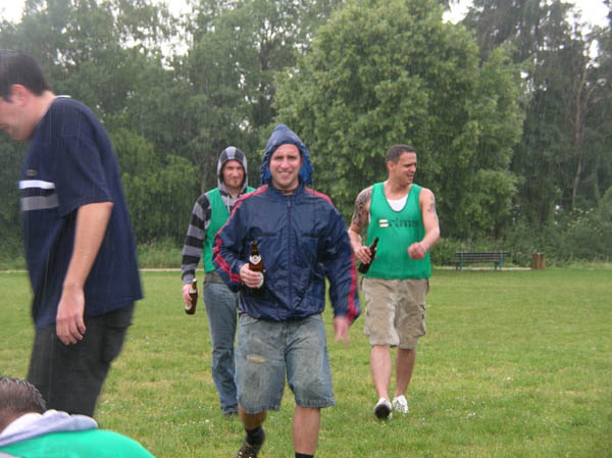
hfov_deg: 20.5
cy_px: 229
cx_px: 306
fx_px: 1696
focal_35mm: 96
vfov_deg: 15.4
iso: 53
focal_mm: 15.9
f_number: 3.5
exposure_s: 1/60.3
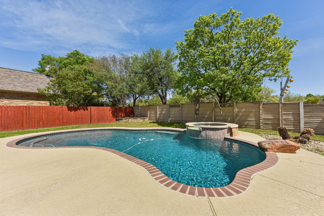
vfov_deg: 81.2
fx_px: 126
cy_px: 108
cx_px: 162
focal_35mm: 14
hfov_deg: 104.3
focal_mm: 14
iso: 100
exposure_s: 1/500
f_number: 8
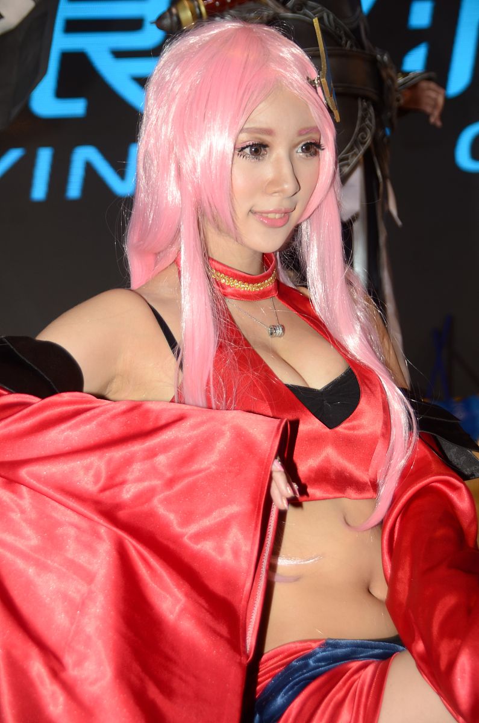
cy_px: 362
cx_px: 240
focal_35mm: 82
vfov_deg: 24.7
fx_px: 1654
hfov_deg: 16.5
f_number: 5.6
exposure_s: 1/250
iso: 200
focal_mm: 55
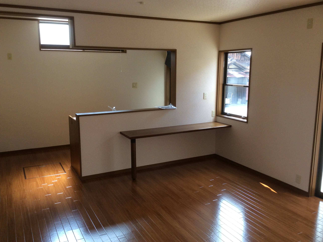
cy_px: 121
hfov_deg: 56.9
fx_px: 298
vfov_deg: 44.1
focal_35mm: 32
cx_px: 162
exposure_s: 1/120
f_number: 2.4
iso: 50
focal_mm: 3.3
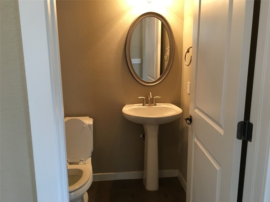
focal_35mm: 29
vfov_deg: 48.2
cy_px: 101
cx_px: 135
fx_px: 226
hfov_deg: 61.7
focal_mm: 4.15
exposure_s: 1/30
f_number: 2.2
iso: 200
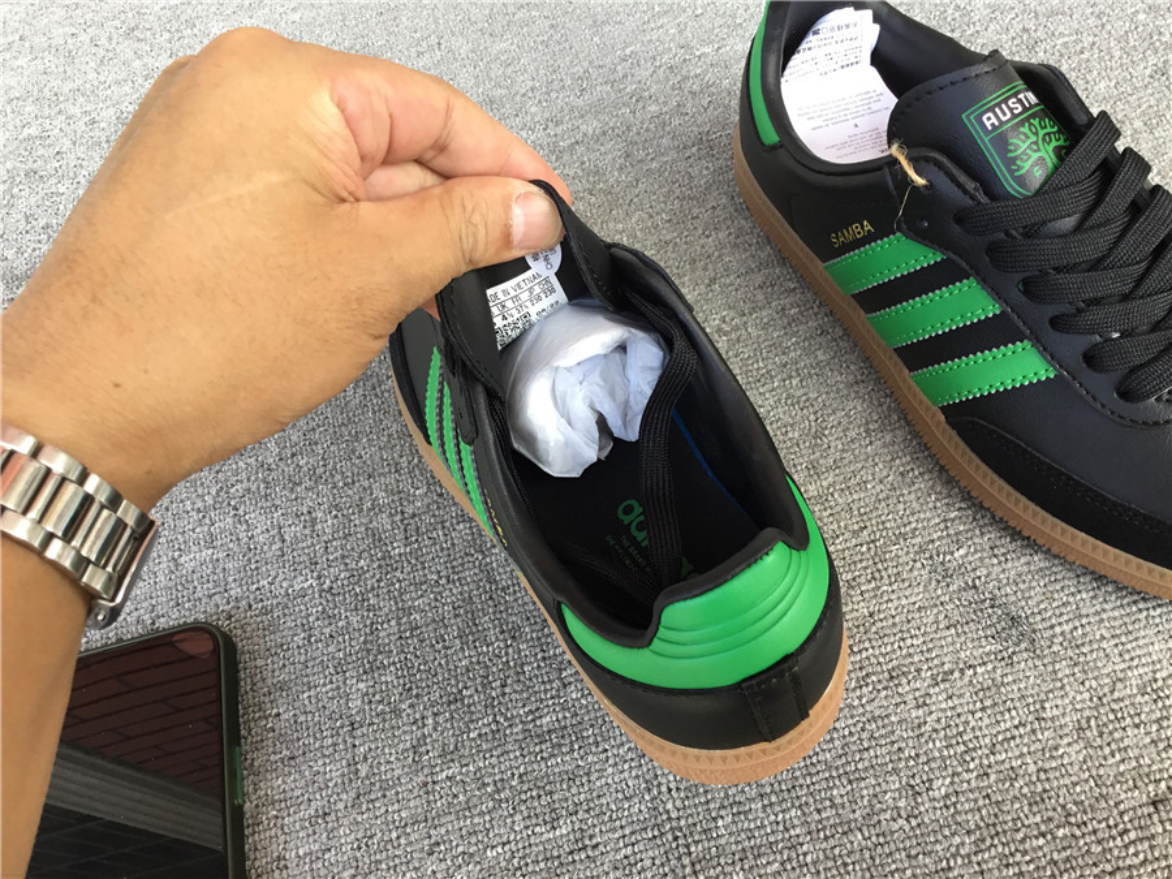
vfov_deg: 45.4
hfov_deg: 58.4
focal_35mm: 31
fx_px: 1050
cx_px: 586
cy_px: 440
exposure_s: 1/100
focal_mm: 3.3
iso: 40
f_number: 2.4
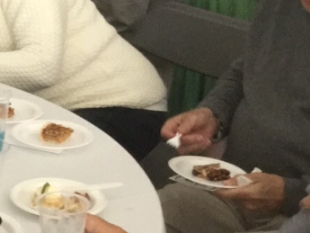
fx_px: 1030
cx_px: -234
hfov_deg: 15.0
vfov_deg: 12.8
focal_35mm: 115
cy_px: 54
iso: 160
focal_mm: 3.3
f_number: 2.4
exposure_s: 1/30
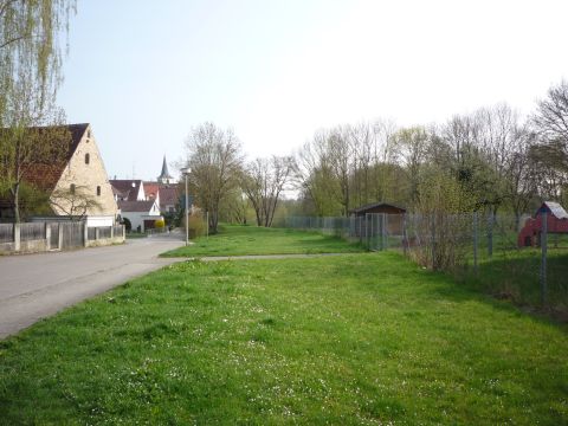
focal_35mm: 32
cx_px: 284
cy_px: 213
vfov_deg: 44.2
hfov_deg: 56.8
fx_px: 525
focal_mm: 5.2
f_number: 4
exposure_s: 1/320
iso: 100
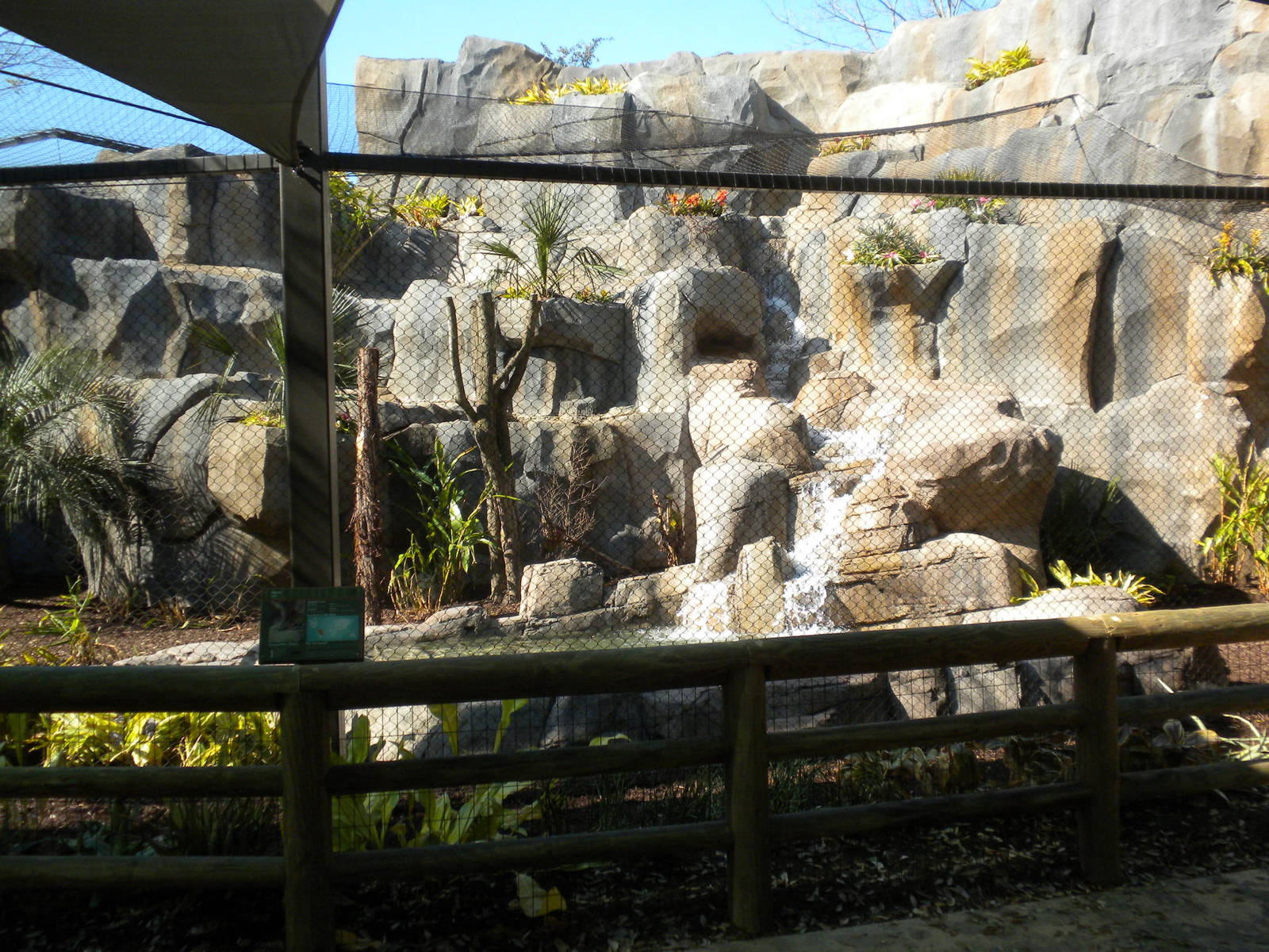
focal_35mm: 37
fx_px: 1356
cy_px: 476
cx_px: 634
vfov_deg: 38.7
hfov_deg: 50.1
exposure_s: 1/692
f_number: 3.5
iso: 148
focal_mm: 6.6
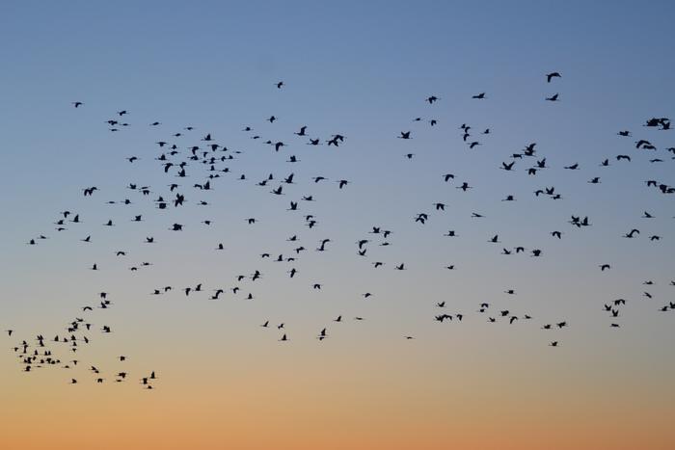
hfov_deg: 19.5
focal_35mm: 105
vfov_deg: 13.0
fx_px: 1969
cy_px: 225
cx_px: 338
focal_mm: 70
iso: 560
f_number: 4
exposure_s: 1/125
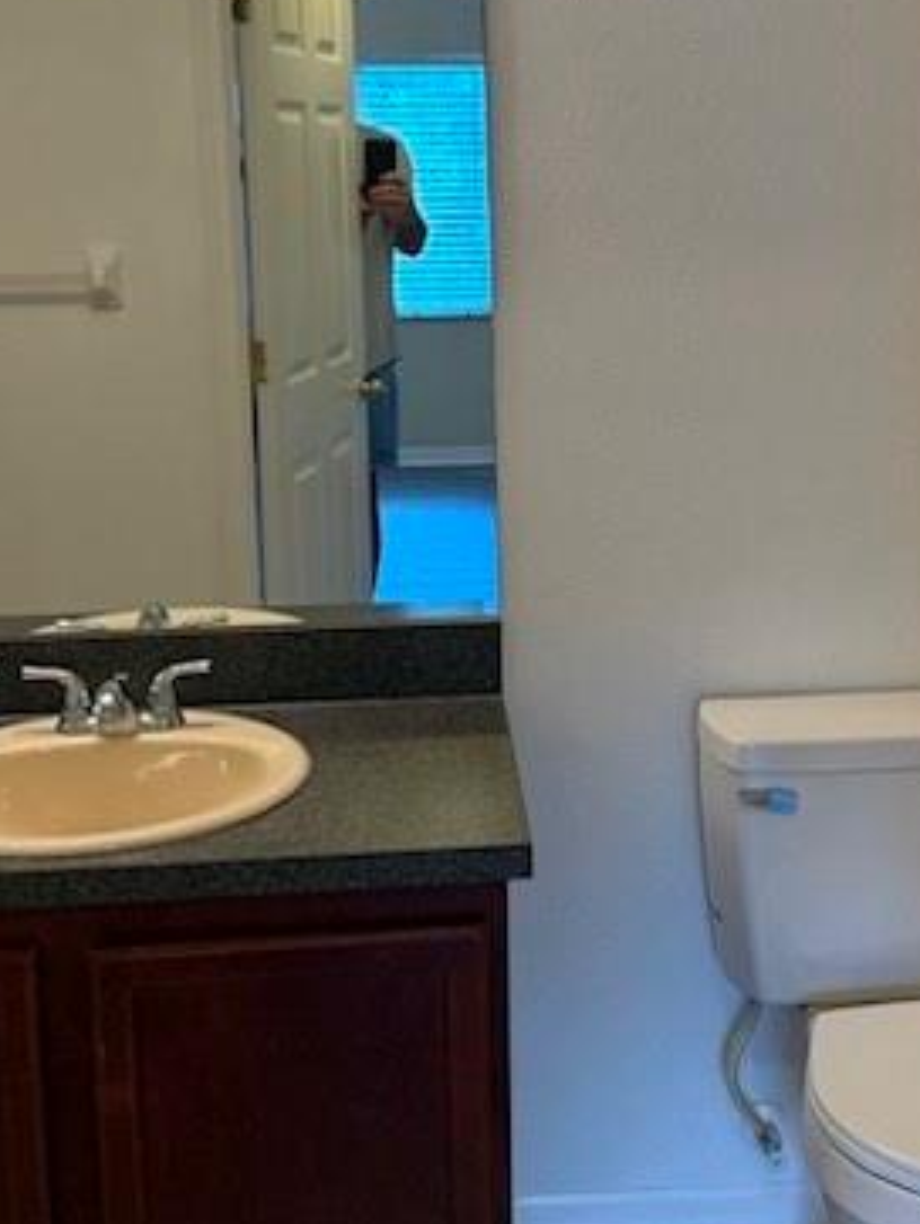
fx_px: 1876
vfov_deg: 36.0
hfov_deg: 27.5
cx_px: 578
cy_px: 490
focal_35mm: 53
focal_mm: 6.76
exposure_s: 1/120
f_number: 1.78
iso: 200
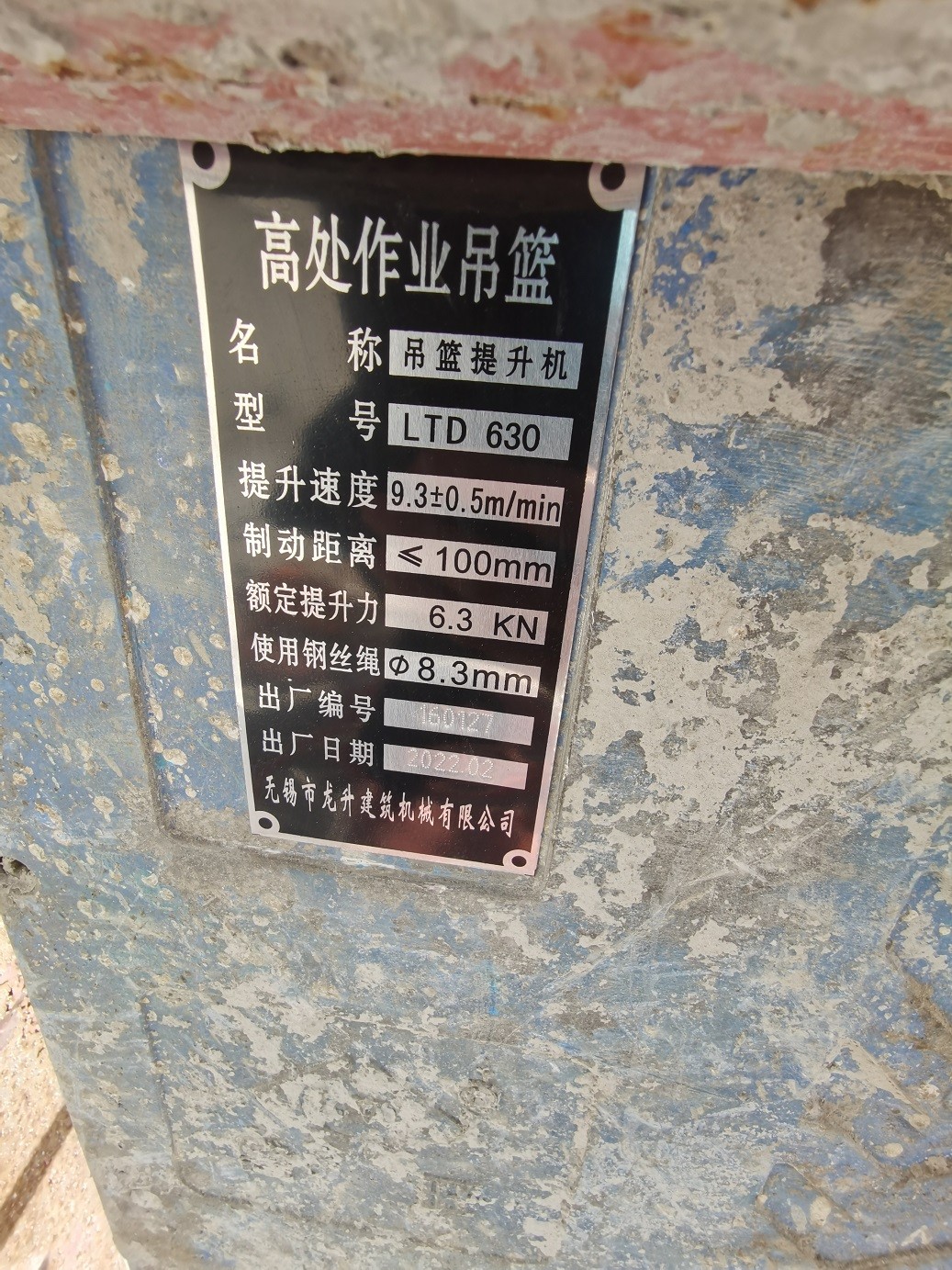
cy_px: 635
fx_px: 623
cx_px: 476
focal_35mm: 17
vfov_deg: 91.0
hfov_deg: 74.7
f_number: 2.2
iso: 50
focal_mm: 2.26
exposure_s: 1/164
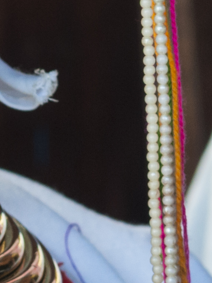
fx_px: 2843
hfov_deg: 4.3
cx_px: 262
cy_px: -67
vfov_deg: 5.7
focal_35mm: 348
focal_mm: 38
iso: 400
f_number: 5.6
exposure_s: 1/125
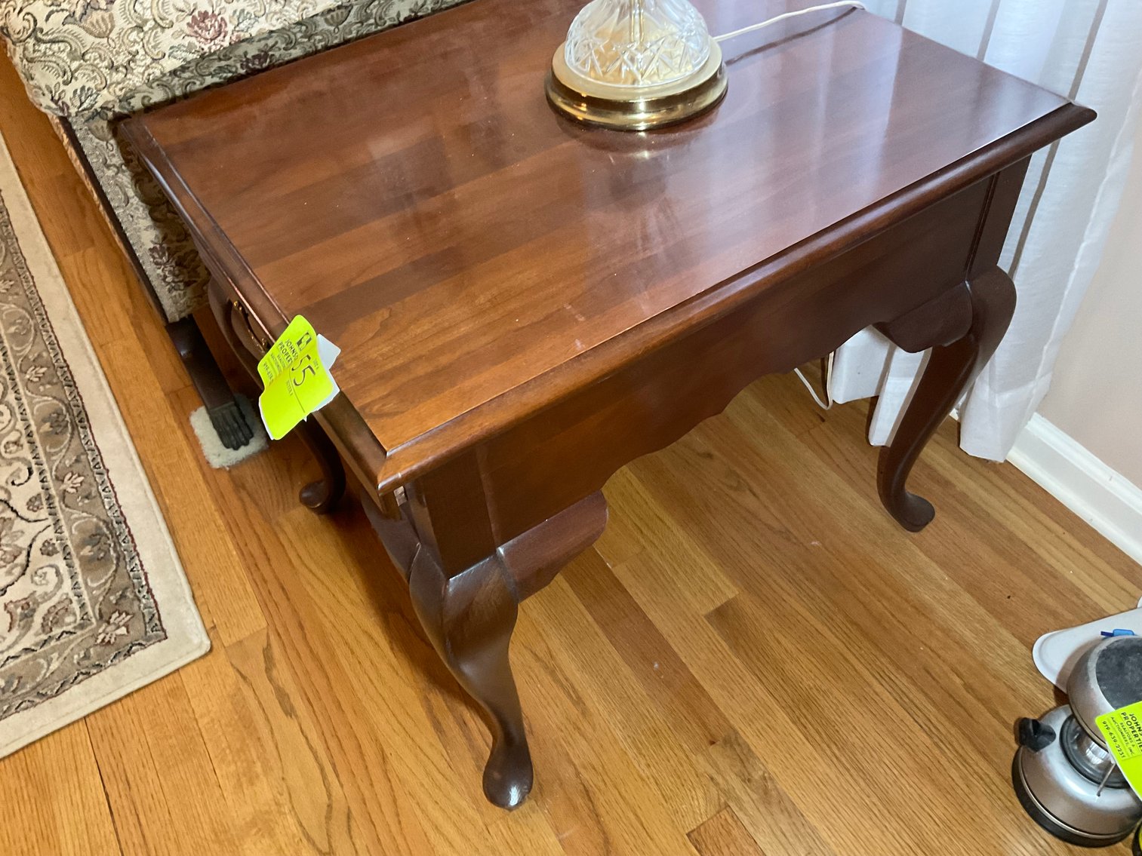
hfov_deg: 61.7
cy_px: 428
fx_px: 957
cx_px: 571
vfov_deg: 48.2
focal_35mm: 29
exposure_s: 1/40
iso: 250
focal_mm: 3
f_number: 1.8
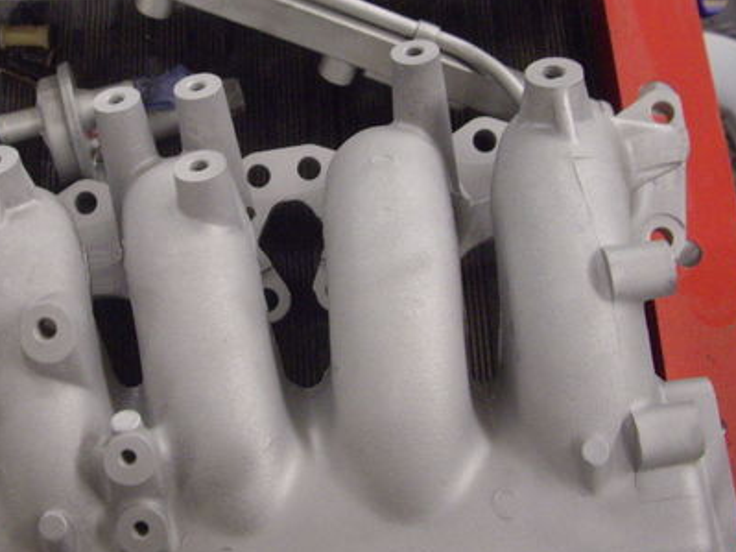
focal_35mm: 61
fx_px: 1297
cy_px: 192
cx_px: 227
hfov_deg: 31.4
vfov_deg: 23.9
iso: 400
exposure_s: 1/50
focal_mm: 7.9
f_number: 2.8
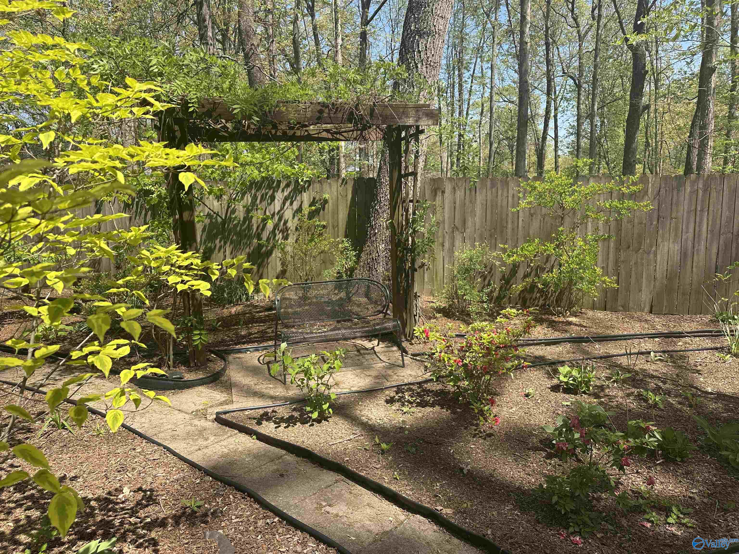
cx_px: 370
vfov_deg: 56.8
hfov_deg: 71.6
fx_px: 512
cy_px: 277
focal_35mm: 24
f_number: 1.78
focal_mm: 6.86
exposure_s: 1/2028
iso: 80
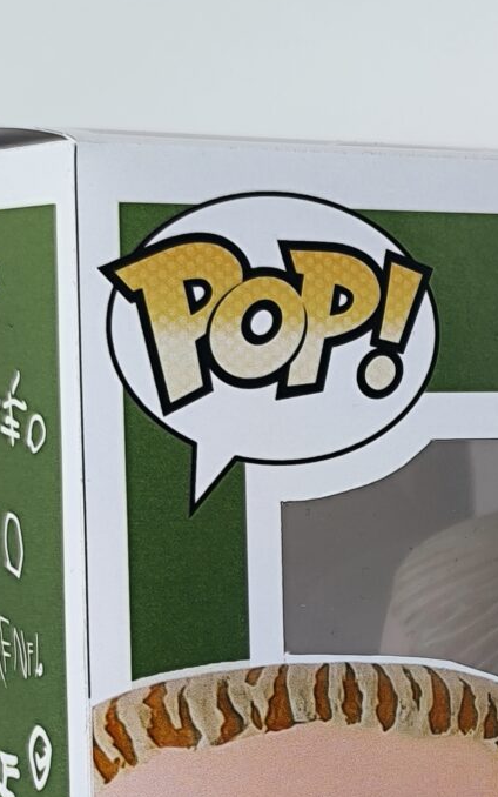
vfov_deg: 14.9
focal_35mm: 138
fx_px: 2995
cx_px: 568
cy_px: 792
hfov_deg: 9.4
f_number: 1.65
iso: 200
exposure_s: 1/100
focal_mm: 6.14
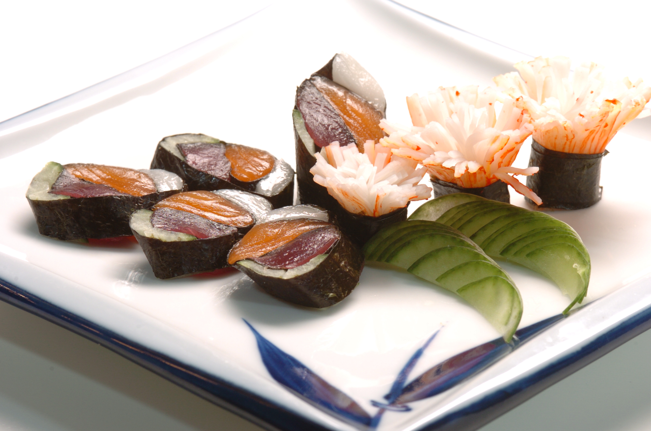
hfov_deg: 13.1
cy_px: 216
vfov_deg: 8.7
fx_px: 2842
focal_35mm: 158
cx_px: 326
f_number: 14
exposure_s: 3.6
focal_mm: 105
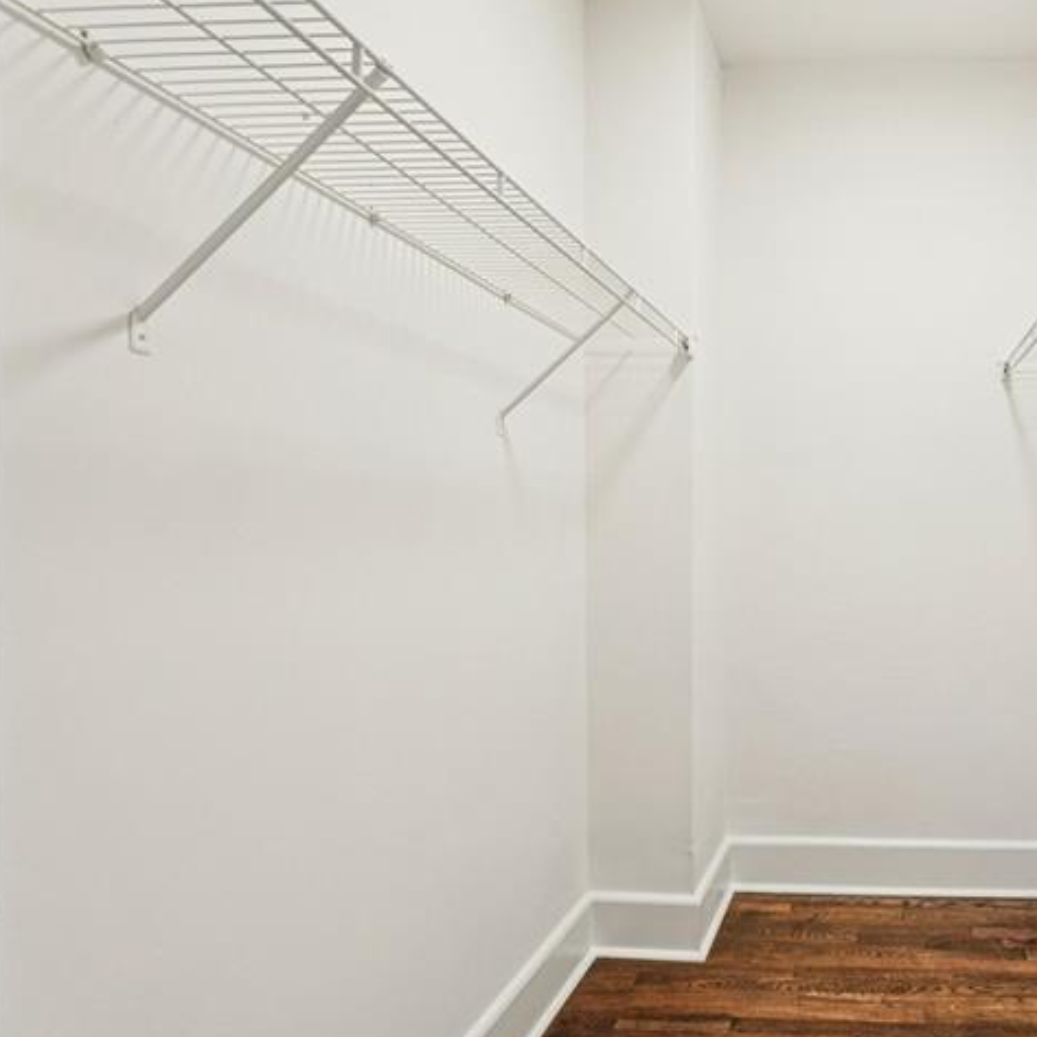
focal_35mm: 24
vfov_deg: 65.6
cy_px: 526
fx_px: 804
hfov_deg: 59.8
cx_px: 846
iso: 800
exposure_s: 1/25
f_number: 8
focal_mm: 16.5
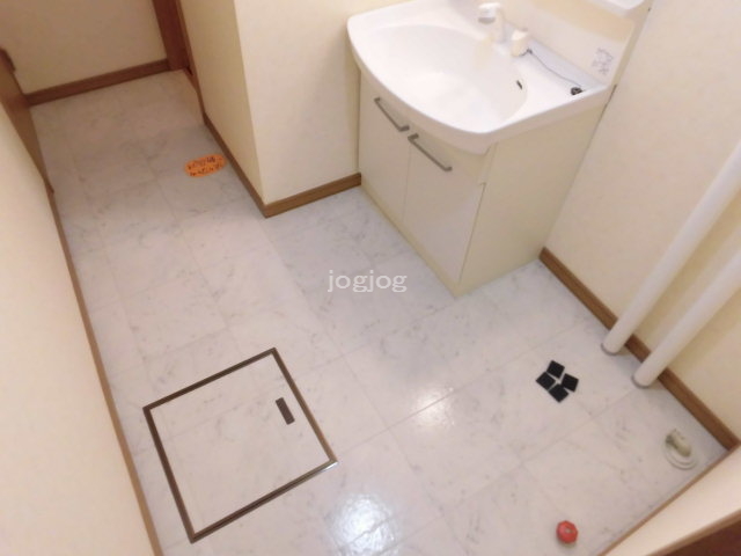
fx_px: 514
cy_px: 278
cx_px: 370
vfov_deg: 56.8
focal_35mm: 24
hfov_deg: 71.6
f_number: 3.1
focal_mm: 4.3
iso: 320
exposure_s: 1/30
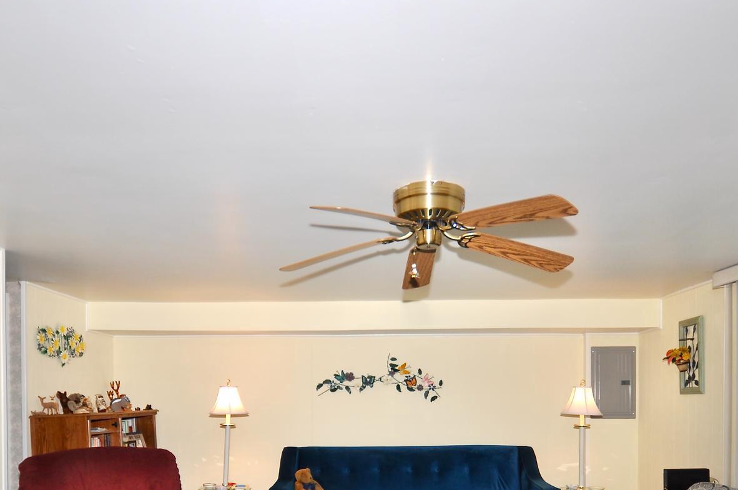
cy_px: 419
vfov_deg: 45.8
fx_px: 532
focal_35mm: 26
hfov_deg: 69.5
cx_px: 360
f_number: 4
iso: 100
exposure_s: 1/60
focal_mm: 10
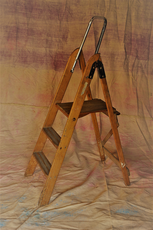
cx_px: 76
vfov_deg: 38.9
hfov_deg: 26.4
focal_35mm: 51
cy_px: 115
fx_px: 326
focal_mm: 34
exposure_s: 1/8
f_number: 5.6
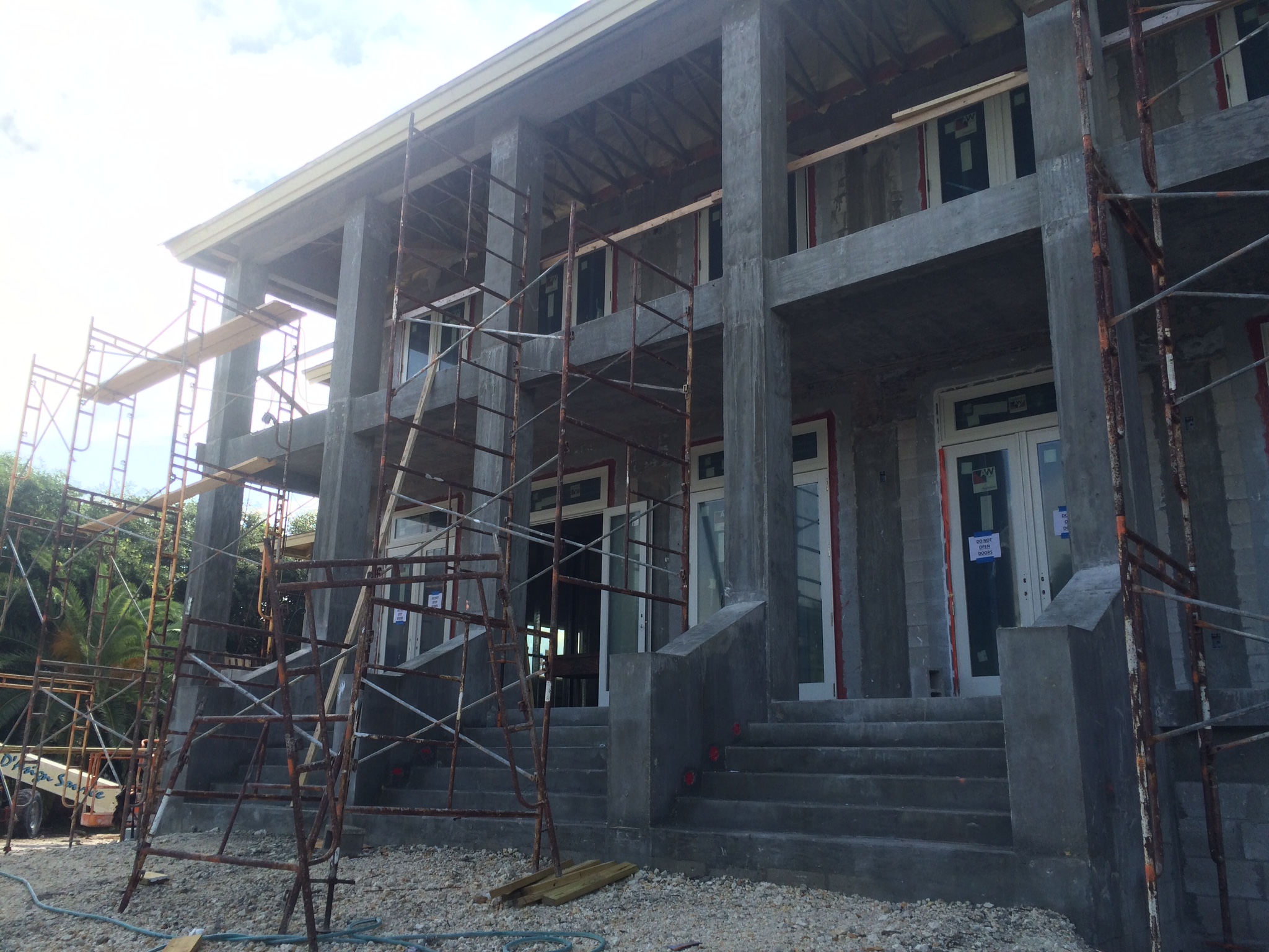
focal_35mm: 29
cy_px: 476
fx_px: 1063
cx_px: 634
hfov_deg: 61.7
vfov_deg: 48.2
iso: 32
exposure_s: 1/855
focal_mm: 4.15
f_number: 2.2
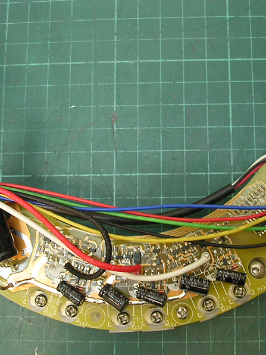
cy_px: 178
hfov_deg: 28.4
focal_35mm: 51
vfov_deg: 37.5
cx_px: 168
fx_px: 523
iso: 100
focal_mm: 5.8
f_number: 2.8
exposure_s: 1/11.1
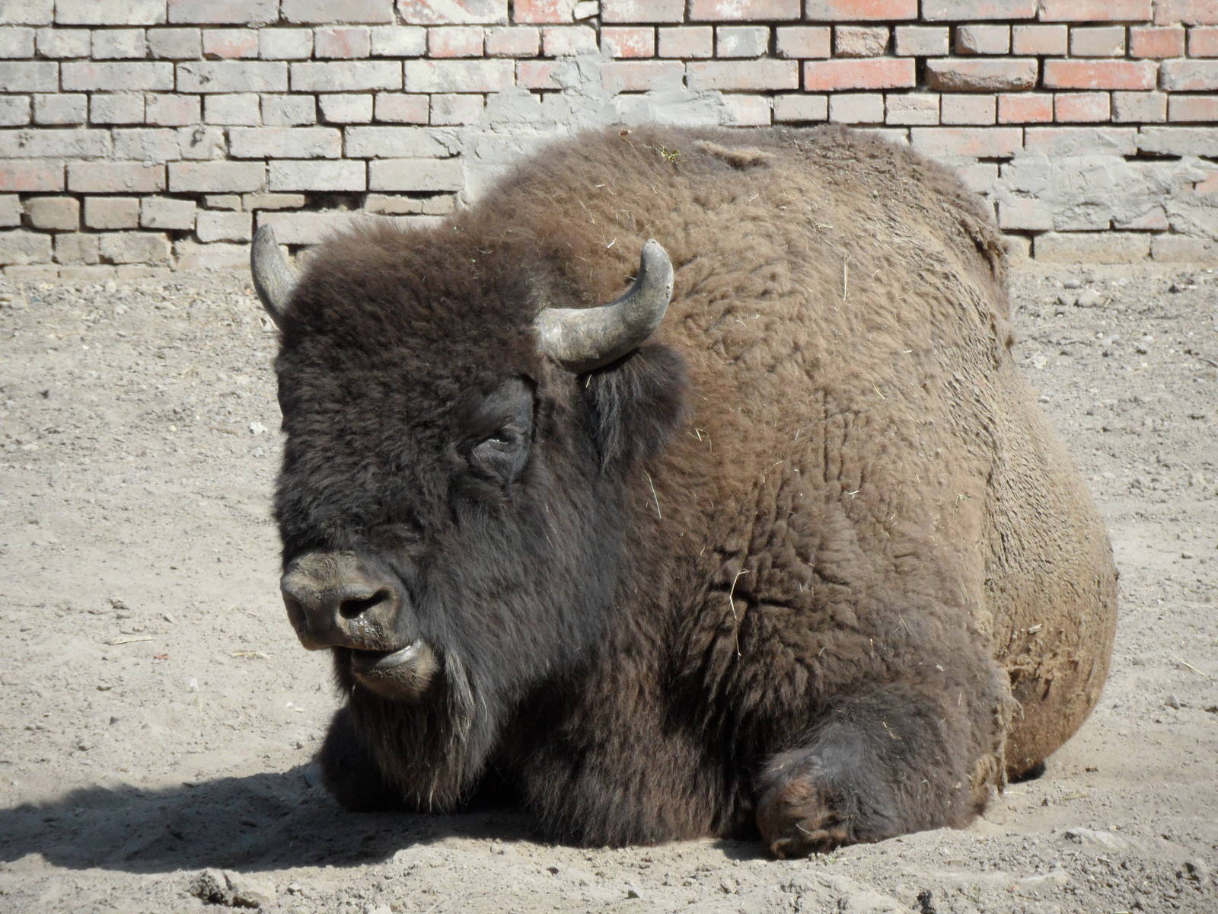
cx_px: 609
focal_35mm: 300
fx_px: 10556
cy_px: 457
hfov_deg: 6.6
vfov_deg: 5.0
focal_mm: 49.4
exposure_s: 1/500
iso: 200
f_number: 5.4
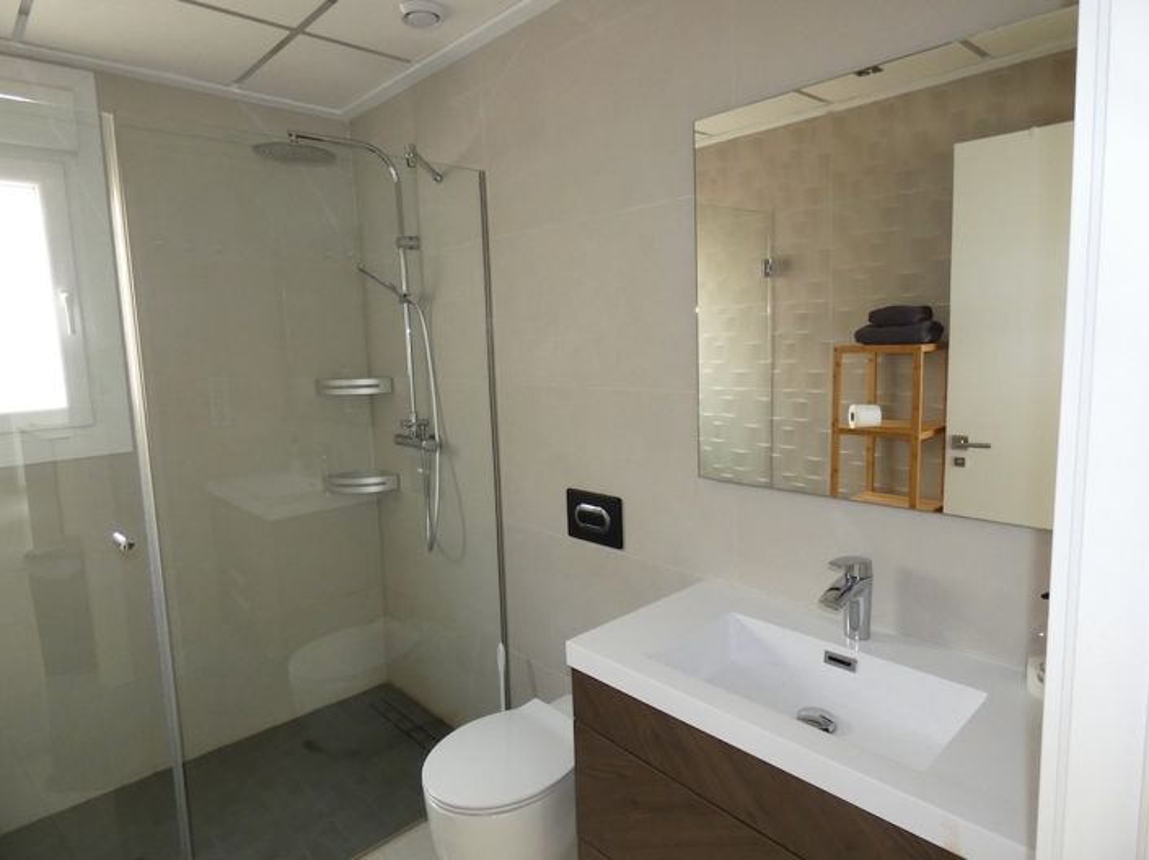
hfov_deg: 81.8
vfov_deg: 65.9
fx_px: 664
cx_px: 574
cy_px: 430
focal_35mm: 20
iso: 320
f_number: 2.8
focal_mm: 3.6
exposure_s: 1/40
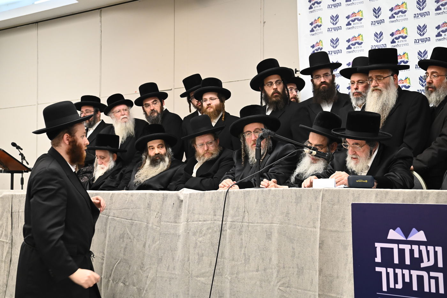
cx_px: 224
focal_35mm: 70
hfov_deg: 28.9
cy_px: 149
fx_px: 869
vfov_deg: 19.4
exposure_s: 1/160
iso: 2500
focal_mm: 70
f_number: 6.3
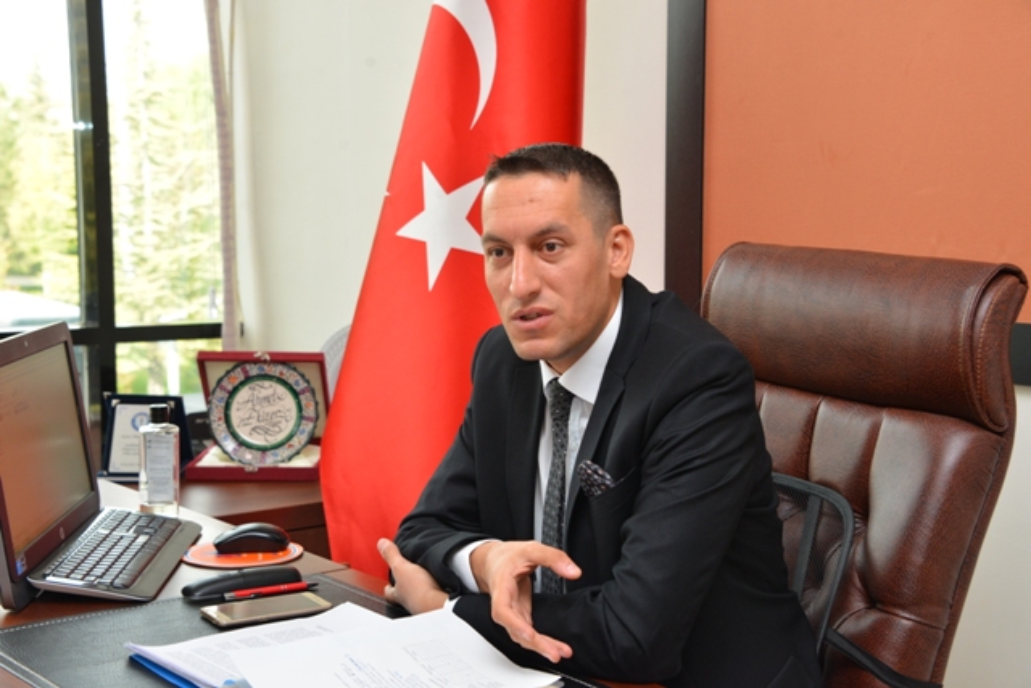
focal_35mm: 56
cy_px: 344
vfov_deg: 24.2
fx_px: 1604
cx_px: 516
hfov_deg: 35.6
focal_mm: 56
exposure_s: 1/60
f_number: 7.1
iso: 1000
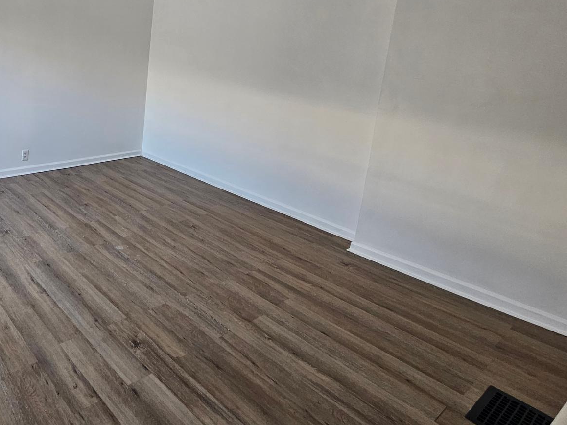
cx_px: 93
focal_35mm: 23
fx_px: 377
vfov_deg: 55.9
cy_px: 104
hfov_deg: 65.4
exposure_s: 1/60
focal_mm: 2.2
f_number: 2.2
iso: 125
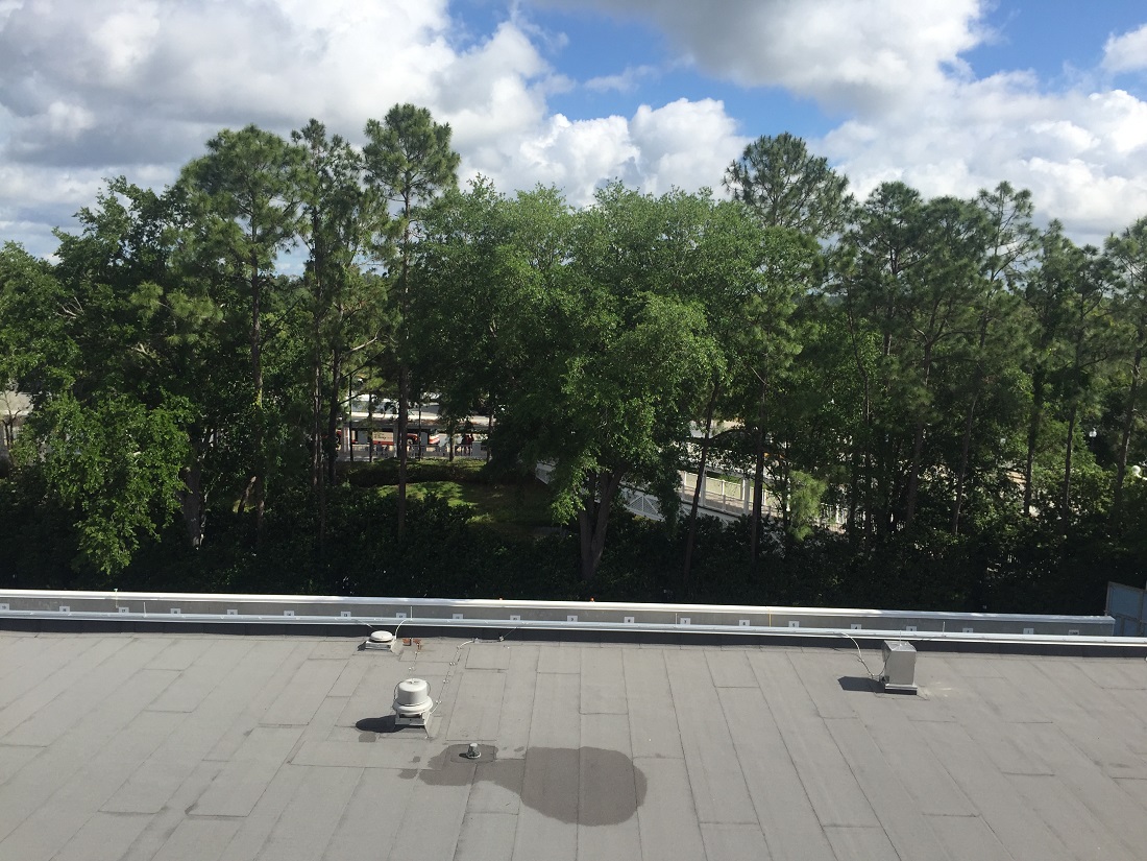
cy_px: 430
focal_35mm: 29
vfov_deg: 48.2
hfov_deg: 61.7
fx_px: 961
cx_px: 574
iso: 32
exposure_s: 1/1883
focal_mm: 4.15
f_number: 2.2
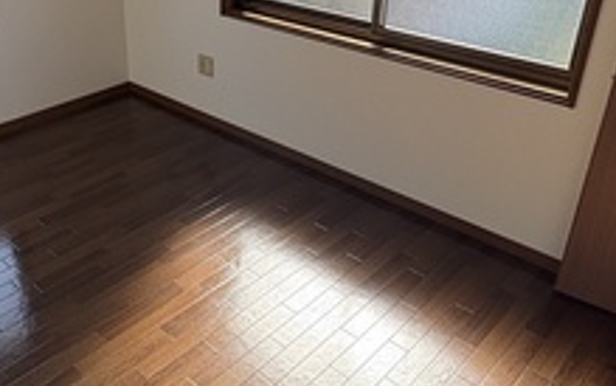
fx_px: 638
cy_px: 127
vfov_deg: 33.3
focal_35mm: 38
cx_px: 211
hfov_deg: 50.7
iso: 64
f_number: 2.2
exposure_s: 1/306
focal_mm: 2.22
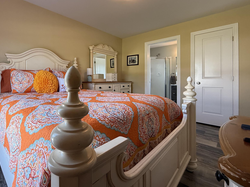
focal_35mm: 18
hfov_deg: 86.2
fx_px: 130
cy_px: 80
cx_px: 95
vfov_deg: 71.2
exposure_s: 1/120
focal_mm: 2.22
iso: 200
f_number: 2.2
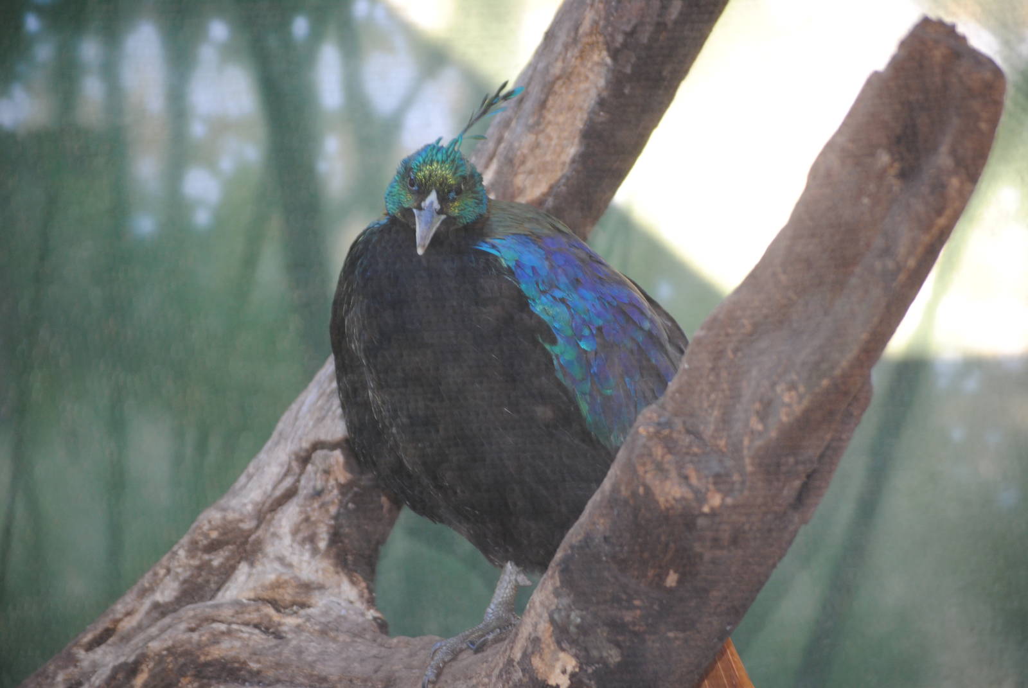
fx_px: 3945
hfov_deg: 14.8
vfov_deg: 10.0
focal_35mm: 138
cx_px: 514
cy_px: 344
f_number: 4.5
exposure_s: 1/60
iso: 200
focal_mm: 92
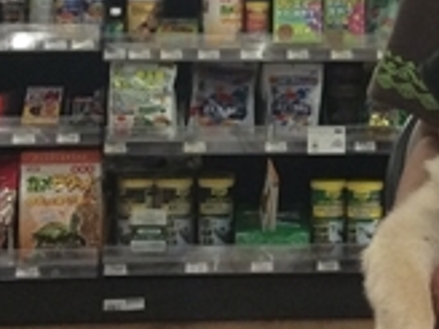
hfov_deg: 16.6
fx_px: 1484
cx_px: 404
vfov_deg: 12.4
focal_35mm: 117
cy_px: -62
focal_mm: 3.3
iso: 125
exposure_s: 1/24
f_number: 2.4
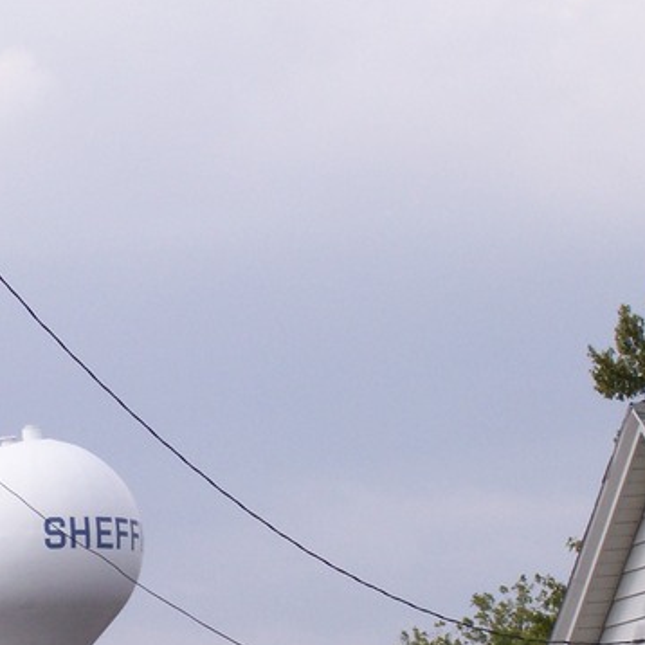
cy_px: 581
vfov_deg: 7.5
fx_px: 4891
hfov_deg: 7.5
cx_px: 166
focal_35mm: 232
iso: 80
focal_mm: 16.8
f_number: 4.6
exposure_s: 1/604
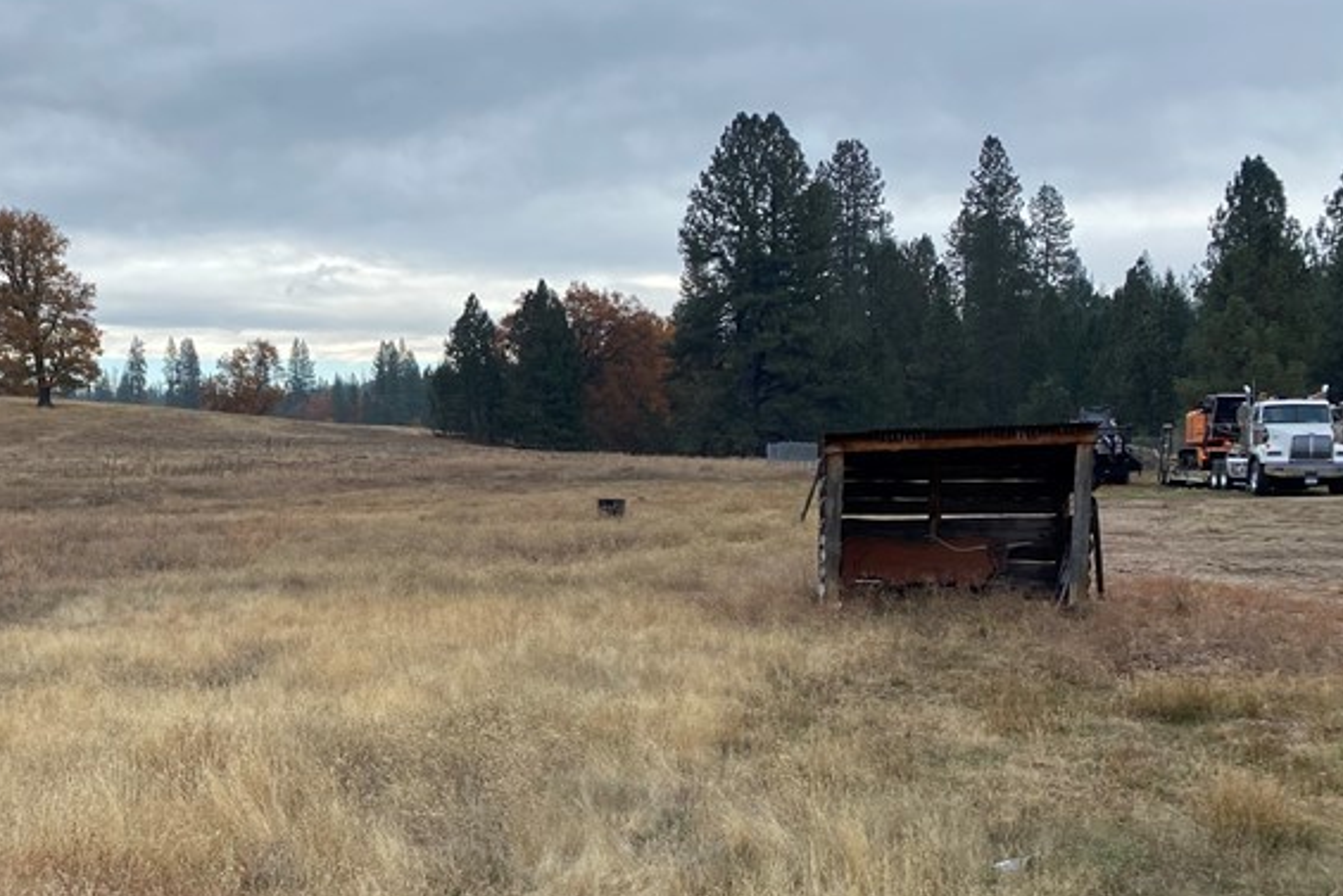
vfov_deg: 27.5
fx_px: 1828
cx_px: 219
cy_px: 537
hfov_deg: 38.4
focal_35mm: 49
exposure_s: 1/1206
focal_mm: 4.25
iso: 32
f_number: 1.8
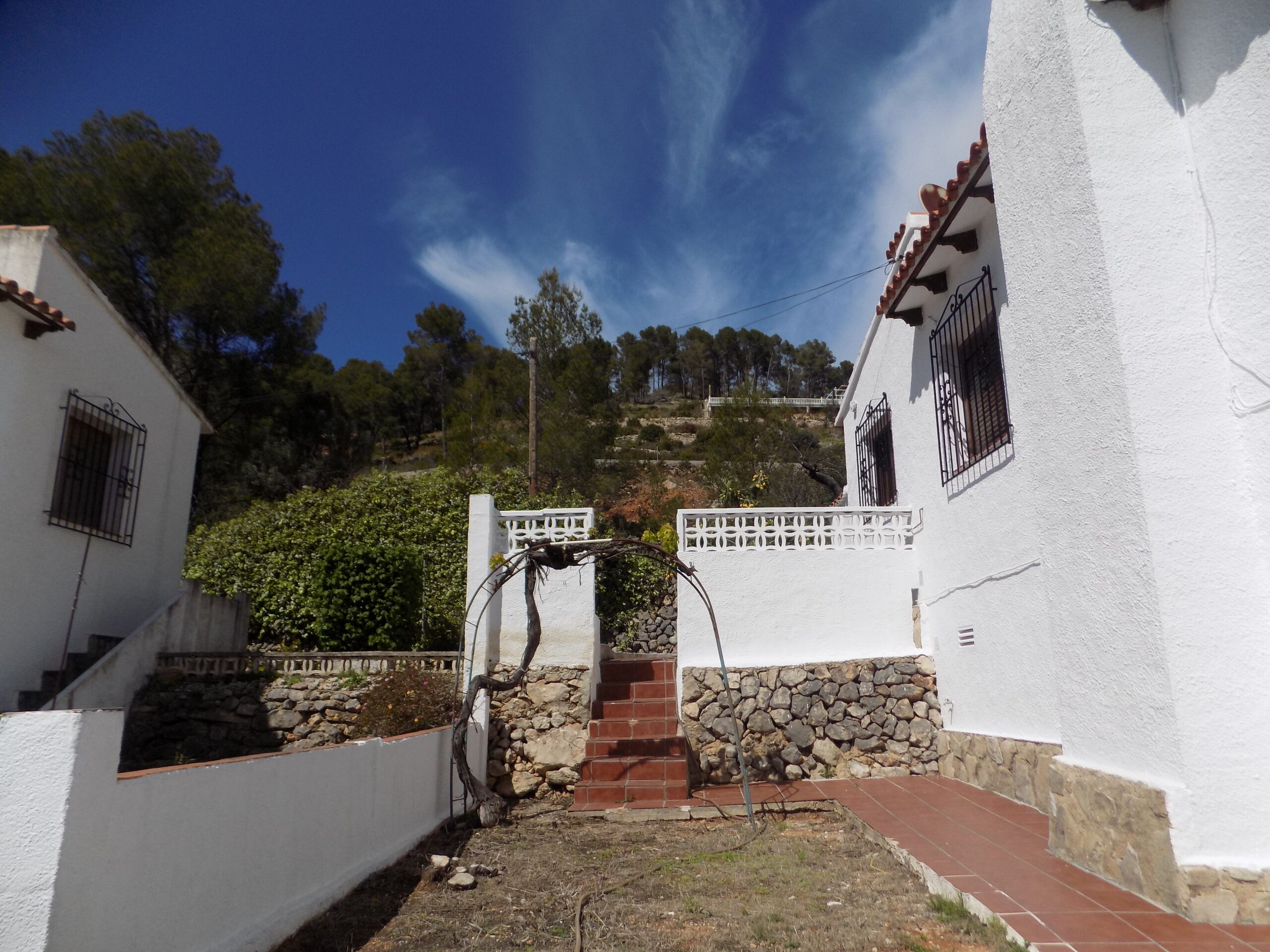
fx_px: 844
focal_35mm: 23
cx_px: 635
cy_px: 476
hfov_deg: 73.9
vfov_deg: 58.9
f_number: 9.9
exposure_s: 1/320
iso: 80
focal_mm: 4
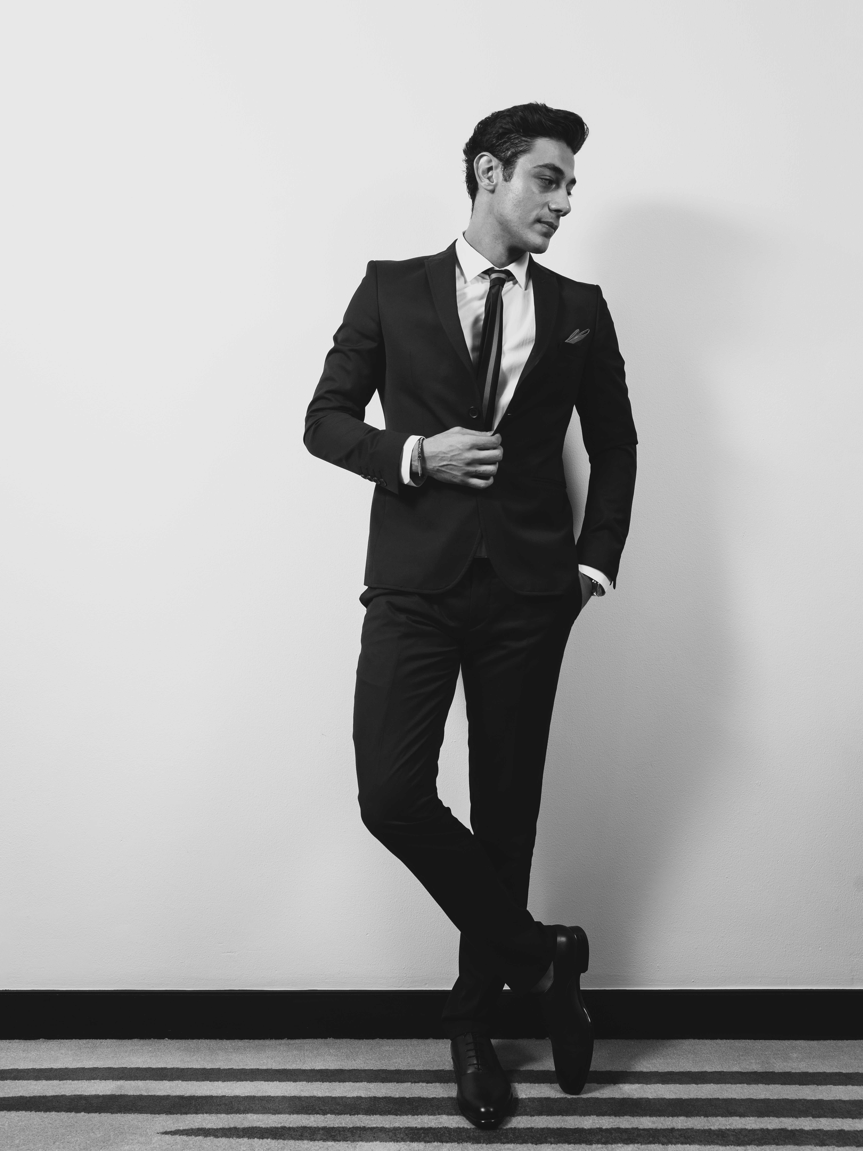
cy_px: 576
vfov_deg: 52.6
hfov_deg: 40.7
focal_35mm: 35
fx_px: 1164
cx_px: 432
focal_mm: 45
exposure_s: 1/250
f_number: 6.3
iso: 800
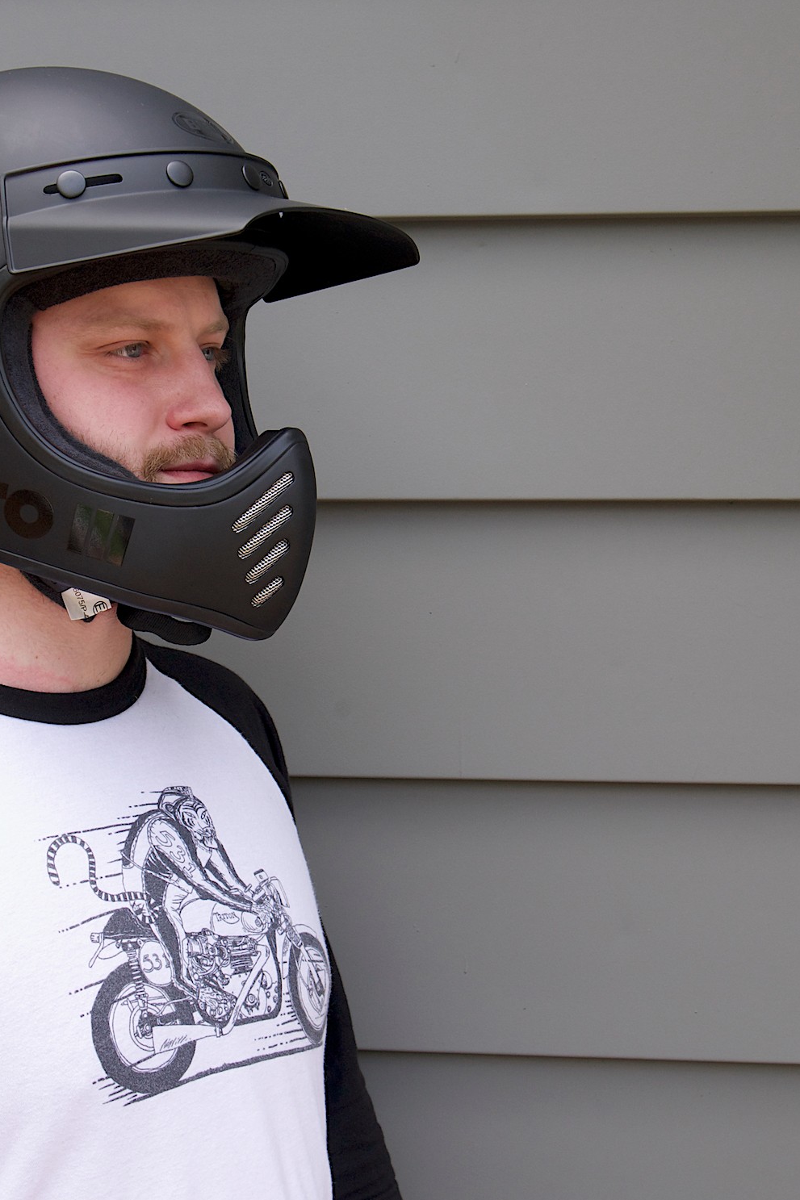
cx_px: 245
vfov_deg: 35.6
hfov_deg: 24.0
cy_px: 598
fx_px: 1867
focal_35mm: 56
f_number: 5.6
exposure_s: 1/160
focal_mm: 20
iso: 200
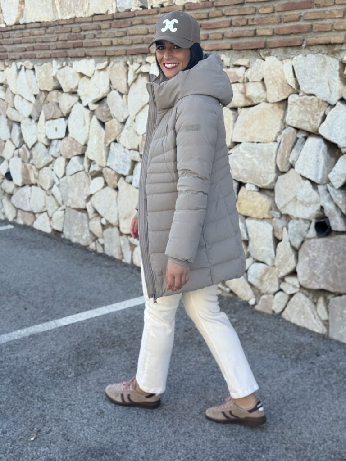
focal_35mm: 48
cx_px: 173
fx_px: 640
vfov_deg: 39.7
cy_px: 230
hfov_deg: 30.3
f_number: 1.78
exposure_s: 1/888
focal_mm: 6.76
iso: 64
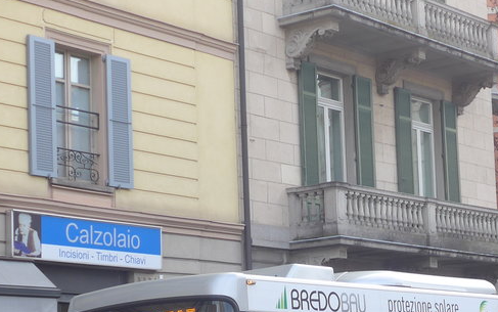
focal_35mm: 107
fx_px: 1453
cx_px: 306
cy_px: 284
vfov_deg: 12.2
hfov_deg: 19.4
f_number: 2.8
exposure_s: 1/320
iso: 80
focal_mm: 8.4
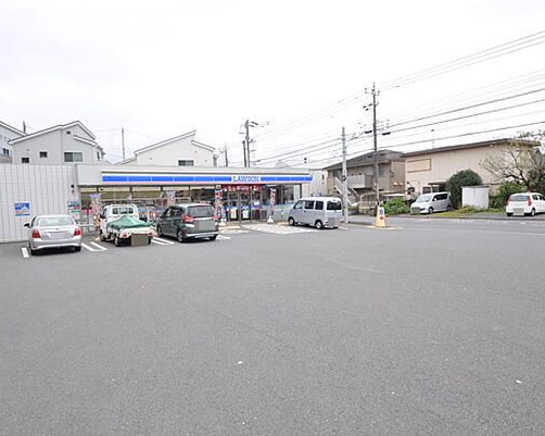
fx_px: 364
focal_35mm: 23
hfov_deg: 73.5
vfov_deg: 61.8
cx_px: 248
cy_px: 218
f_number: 13
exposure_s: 1/60
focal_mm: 13
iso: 400
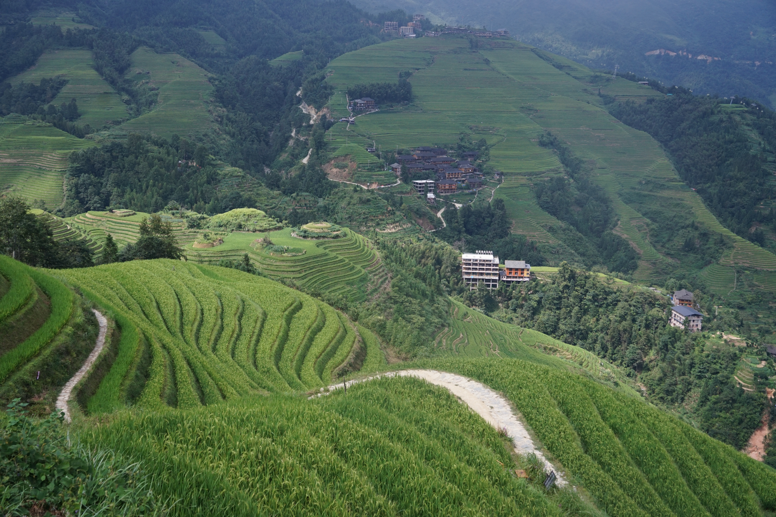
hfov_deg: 55.8
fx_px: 733
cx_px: 388
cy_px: 258
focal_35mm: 34
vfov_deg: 38.9
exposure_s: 1/4000
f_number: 4
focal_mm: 34
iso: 640
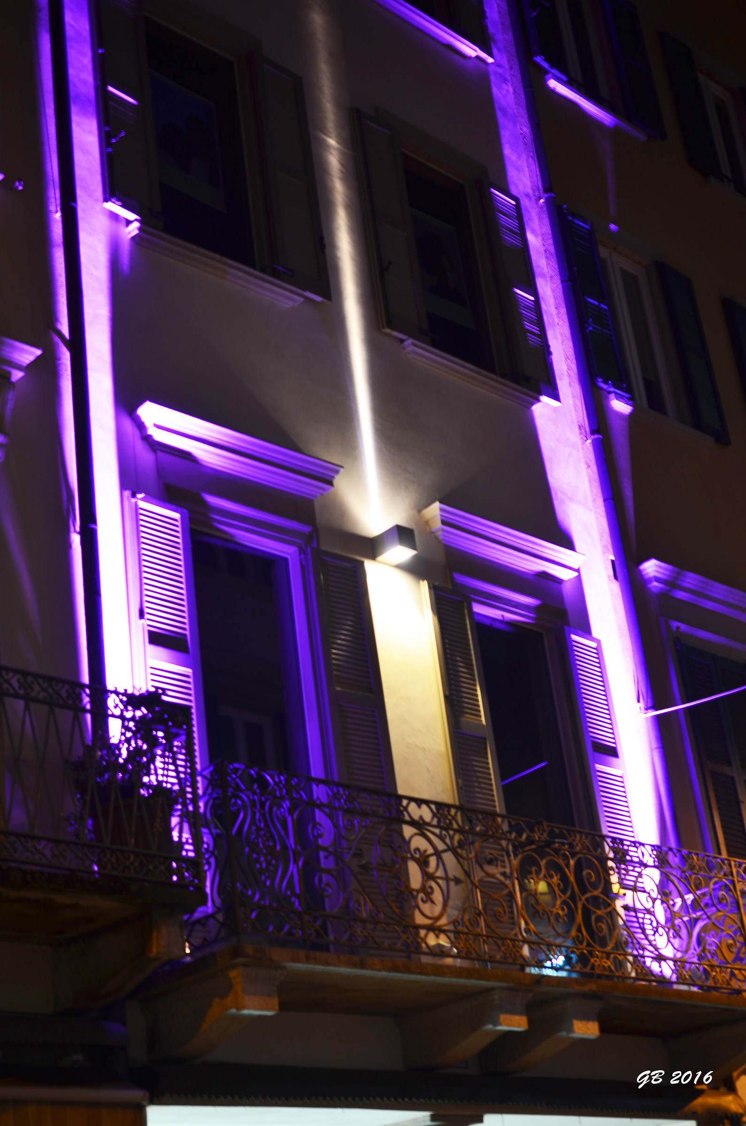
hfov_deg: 22.5
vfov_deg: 33.5
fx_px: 1874
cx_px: 373
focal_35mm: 60
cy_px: 563
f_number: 2.8
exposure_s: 1/5
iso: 110
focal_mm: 40
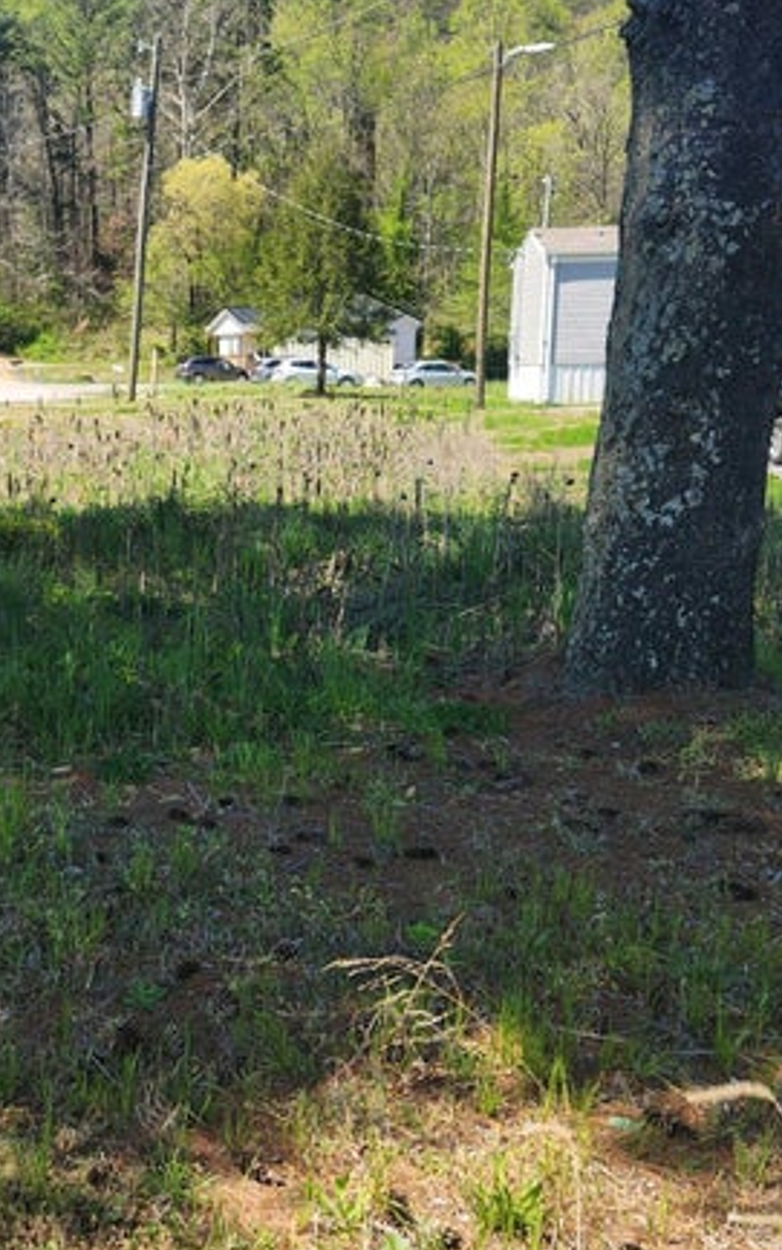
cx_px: 53
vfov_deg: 41.8
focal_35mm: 48
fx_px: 1635
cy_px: 687
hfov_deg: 25.9
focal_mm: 5.4
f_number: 1.8
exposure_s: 1/611
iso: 20
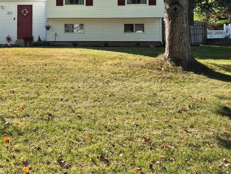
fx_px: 280
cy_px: 28
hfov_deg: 42.6
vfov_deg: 33.1
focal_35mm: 42
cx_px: 44
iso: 25
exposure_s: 1/1250
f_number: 1.8
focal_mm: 5.4
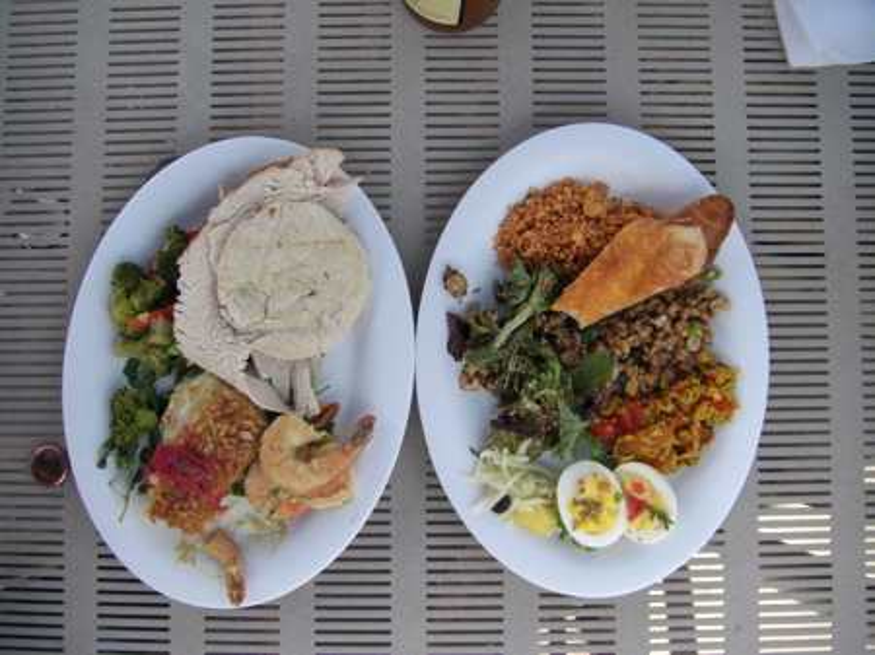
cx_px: 438
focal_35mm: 38
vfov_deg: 37.7
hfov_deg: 49.0
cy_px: 328
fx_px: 960
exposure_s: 1/200
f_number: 3.4
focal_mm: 6.3
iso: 64
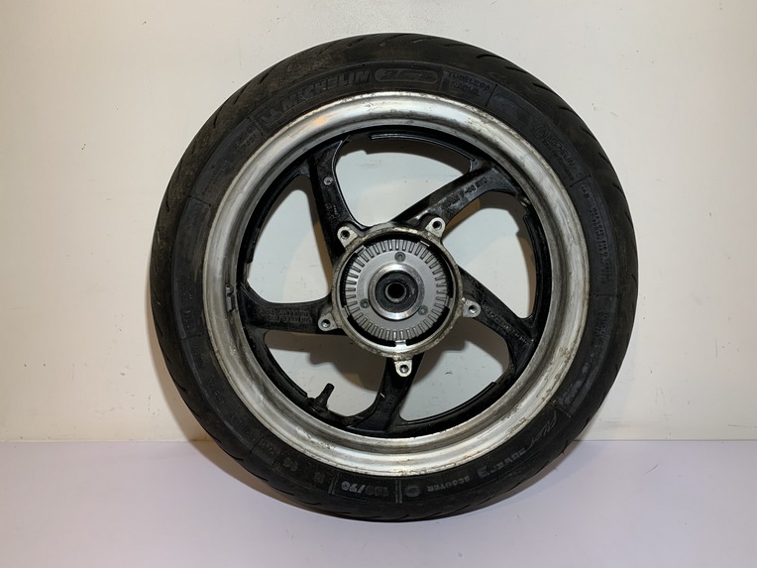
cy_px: 284
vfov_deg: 53.1
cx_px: 378
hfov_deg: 67.3
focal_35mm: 26
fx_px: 569
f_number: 1.8
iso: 80
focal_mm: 4.25
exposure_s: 1/100
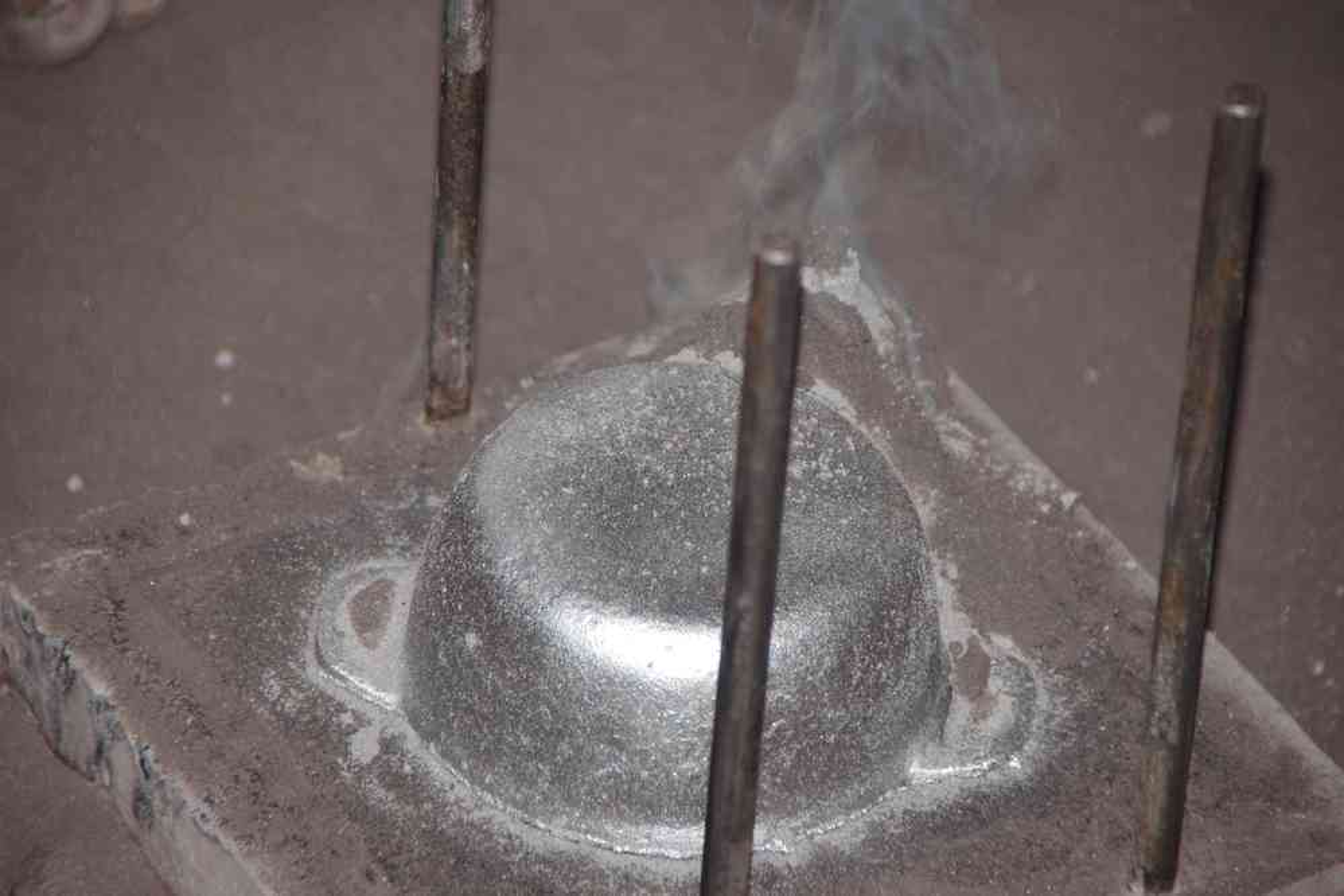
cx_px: 672
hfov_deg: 5.5
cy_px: 448
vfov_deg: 3.7
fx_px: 13999
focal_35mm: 375
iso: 800
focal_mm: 250
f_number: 6.3
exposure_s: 1/180
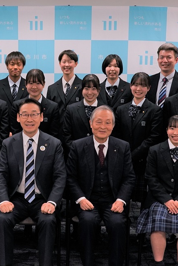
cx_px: 32
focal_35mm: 55
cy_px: 134
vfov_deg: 36.2
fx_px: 408
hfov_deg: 24.2
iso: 1000
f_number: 6.3
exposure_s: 1/125
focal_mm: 24
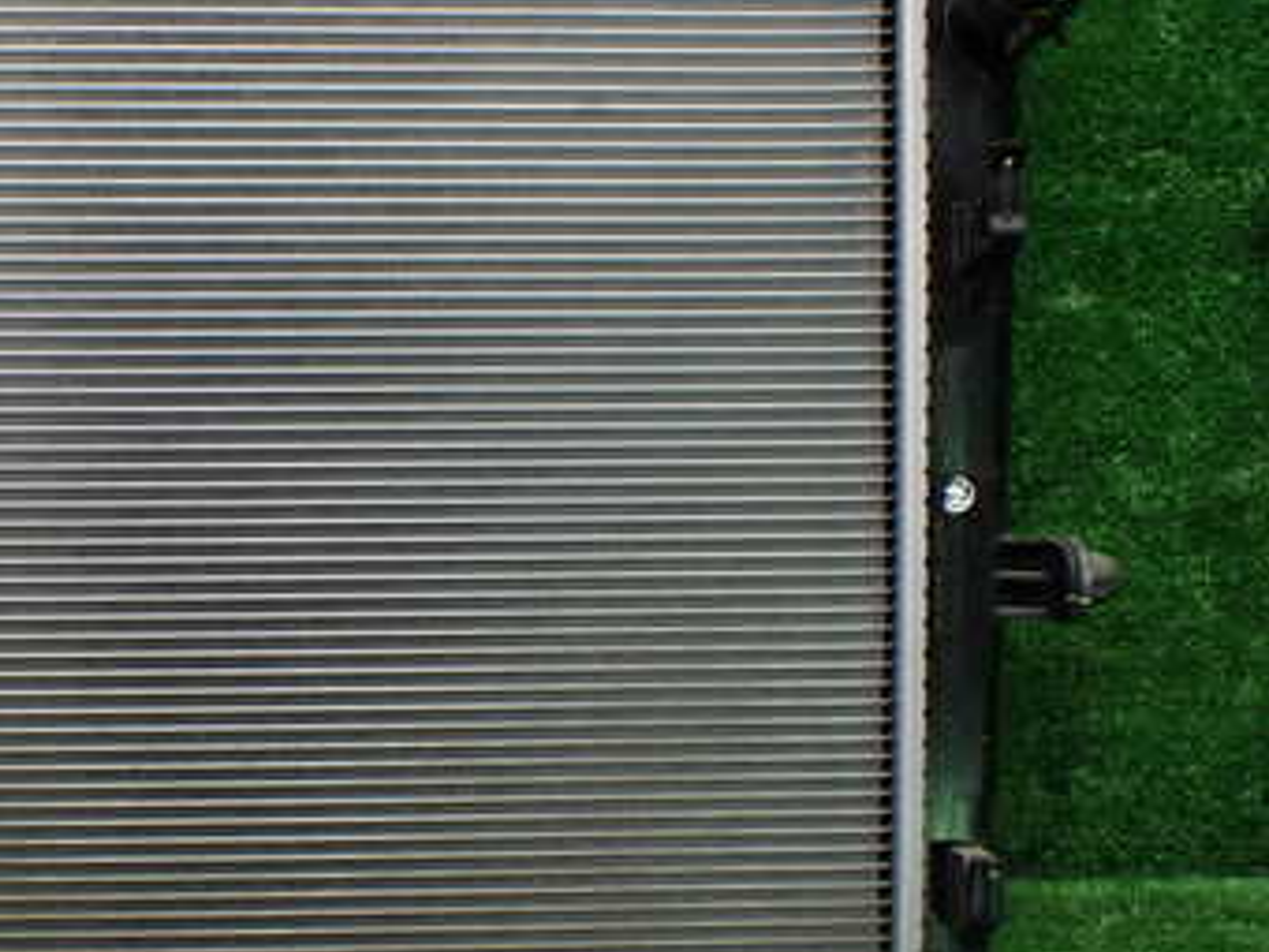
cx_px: 160
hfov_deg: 34.4
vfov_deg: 27.5
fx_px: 1943
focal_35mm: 53
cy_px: 530
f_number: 2.3
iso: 400
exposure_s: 1/125
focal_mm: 5.4
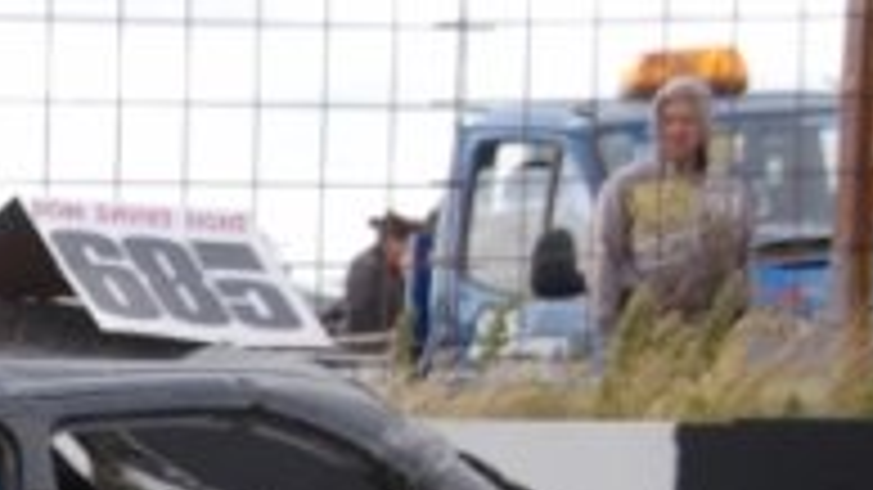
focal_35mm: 176
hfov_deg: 11.6
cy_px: 760
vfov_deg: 6.8
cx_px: -549
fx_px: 4073
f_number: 4.5
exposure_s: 1/500
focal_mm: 34
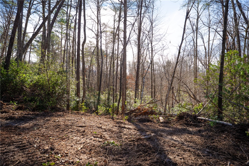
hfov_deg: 76.1
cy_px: 83
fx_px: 159
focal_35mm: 23
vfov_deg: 55.1
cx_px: 124
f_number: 6.3
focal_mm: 23
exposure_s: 1/6400
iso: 400
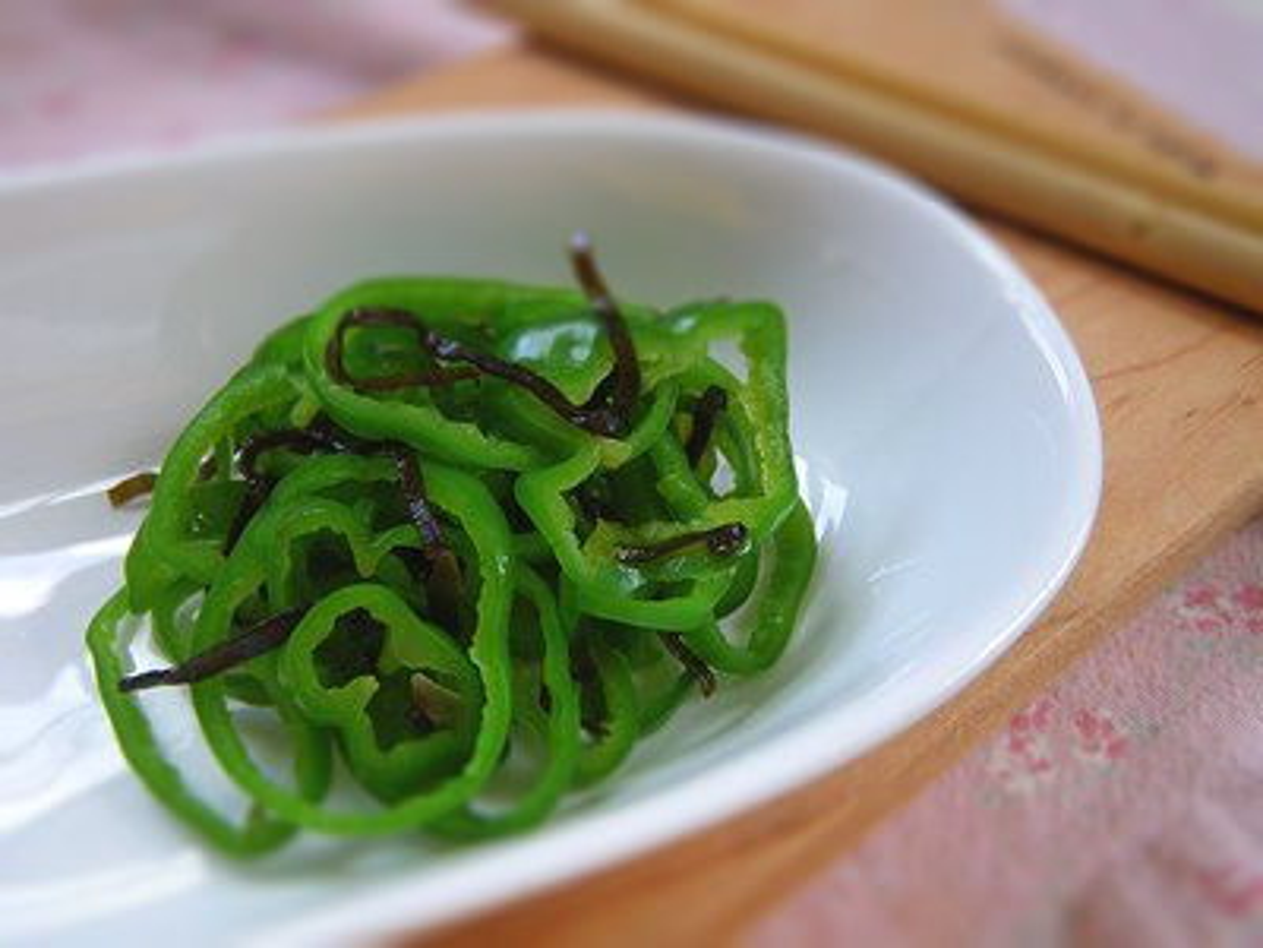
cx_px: 632
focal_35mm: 34
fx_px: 1241
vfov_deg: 41.8
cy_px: 474
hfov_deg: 54.0
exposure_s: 1/50
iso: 320
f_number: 3.8
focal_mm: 6.1
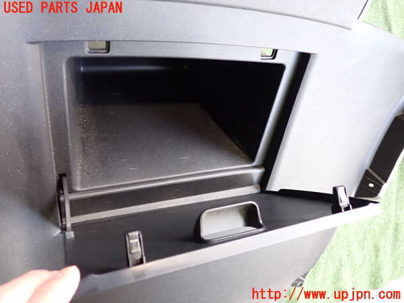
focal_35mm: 30
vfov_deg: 46.8
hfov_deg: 60.0
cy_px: 152
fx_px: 350
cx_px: 202
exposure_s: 1/30
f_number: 2.3
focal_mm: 5.4
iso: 500
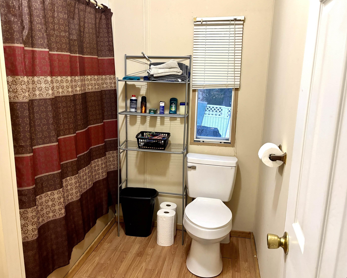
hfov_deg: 62.2
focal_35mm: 28
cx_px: 164
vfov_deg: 51.5
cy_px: 137
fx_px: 288
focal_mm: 5.96
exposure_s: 1/60
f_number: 1.6
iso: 500
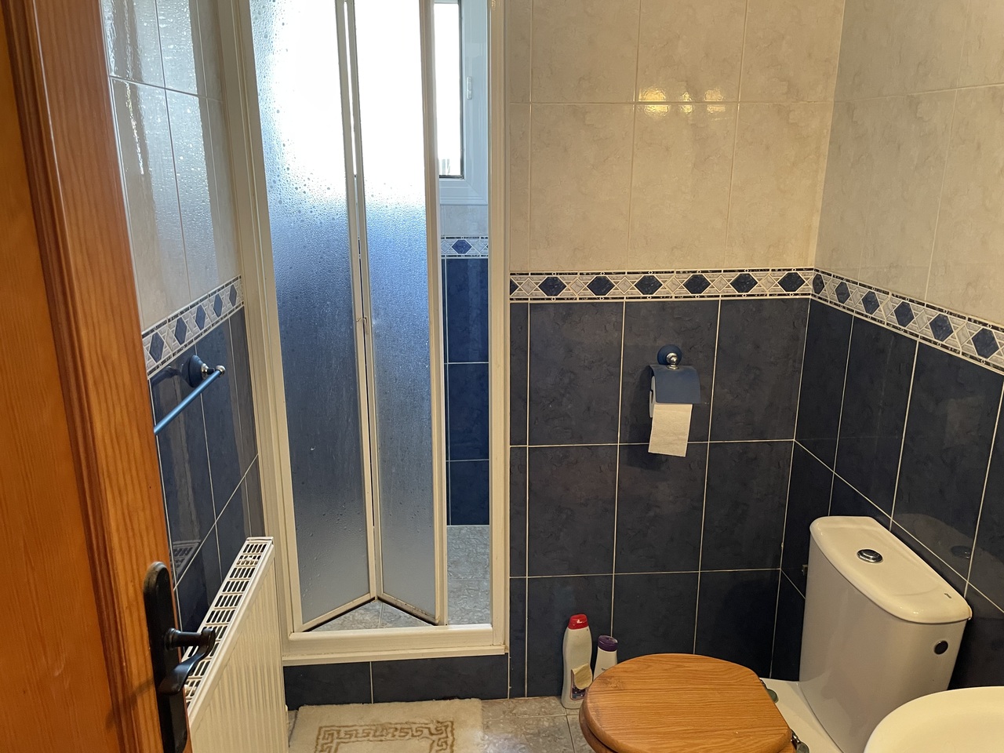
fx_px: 754
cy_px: 376
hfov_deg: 67.3
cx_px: 502
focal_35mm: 26
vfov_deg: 53.1
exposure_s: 1/50
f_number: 1.6
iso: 160
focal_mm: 4.2
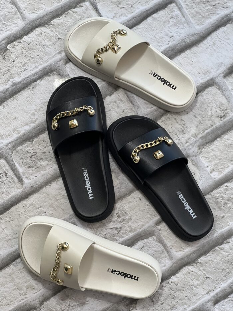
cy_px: 156
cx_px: 116
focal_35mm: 77
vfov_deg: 25.3
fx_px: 691
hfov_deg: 19.1
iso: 100
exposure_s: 1/120
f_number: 2.8
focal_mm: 9
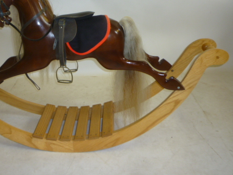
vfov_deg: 34.2
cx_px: 77
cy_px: 70
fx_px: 283
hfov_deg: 44.2
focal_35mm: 42
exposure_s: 1/30
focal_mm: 5.2
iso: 100
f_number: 3.3
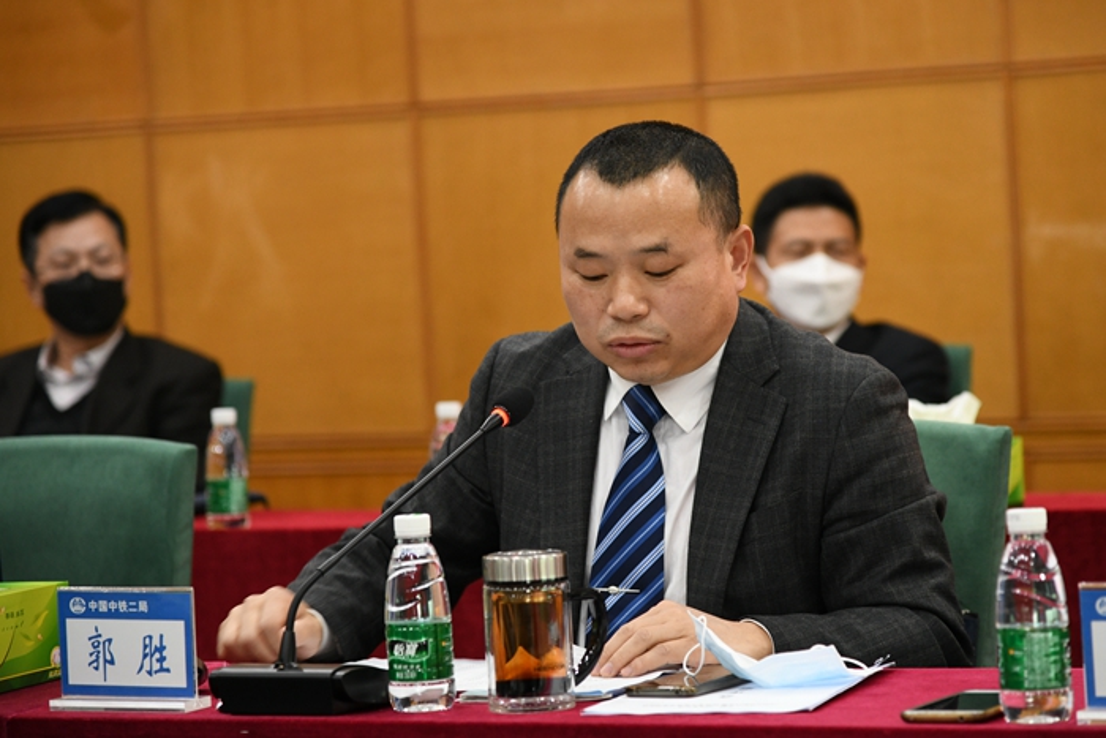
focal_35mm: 120
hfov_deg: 17.1
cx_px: 553
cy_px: 369
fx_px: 3687
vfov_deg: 11.4
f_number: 4
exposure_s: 1/50
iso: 1600
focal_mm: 120
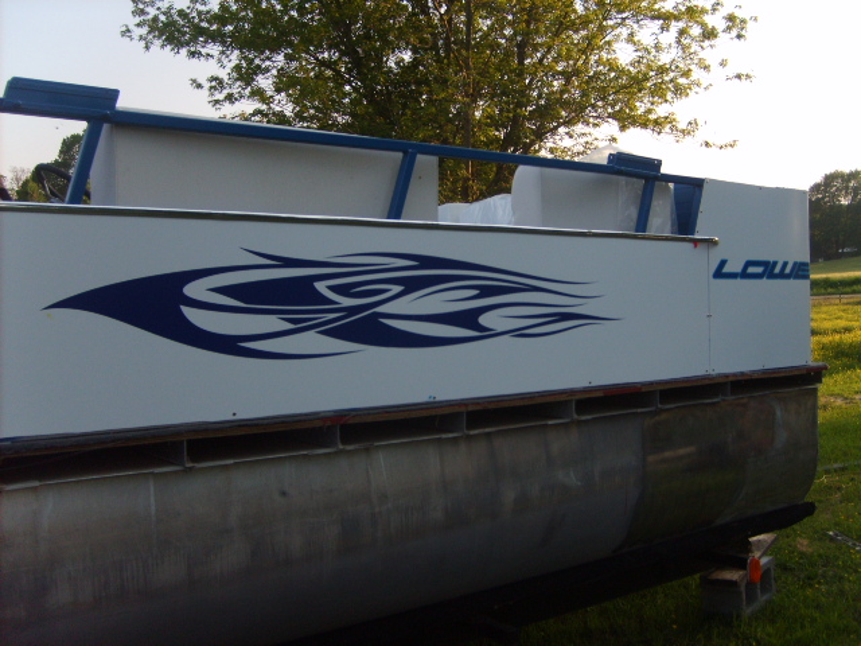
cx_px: 430
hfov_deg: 52.6
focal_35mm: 35
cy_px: 323
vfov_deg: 40.7
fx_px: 871
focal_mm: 5.8
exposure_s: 1/500
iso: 50
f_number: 2.8
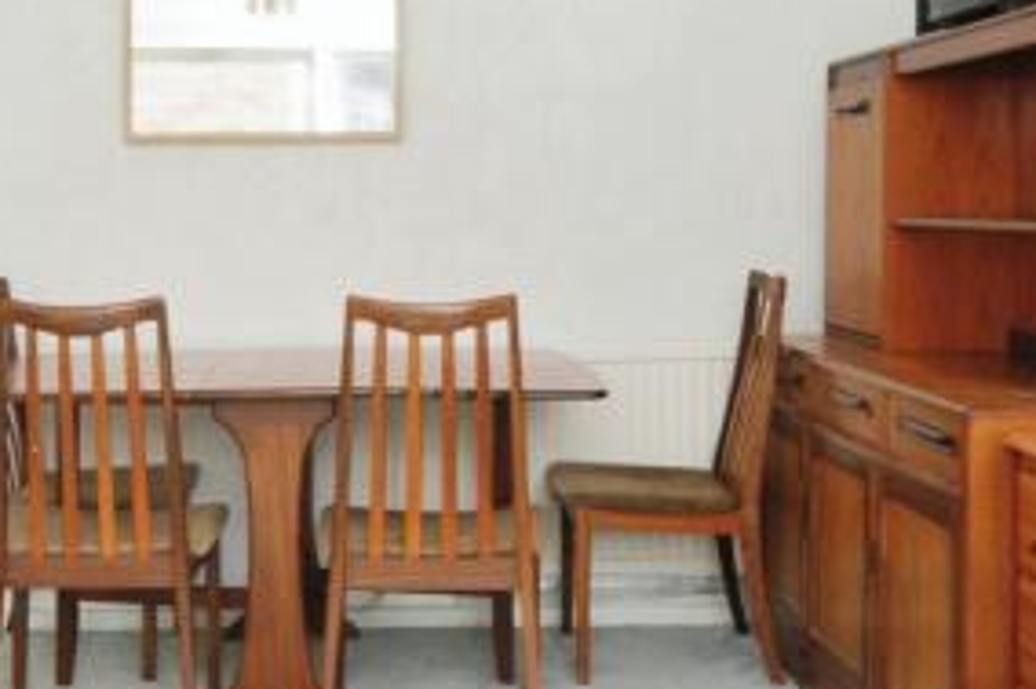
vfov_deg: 24.9
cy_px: 235
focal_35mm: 54
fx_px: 1553
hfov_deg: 36.5
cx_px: 332
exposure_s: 1/60
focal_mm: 10
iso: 500
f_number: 6.3
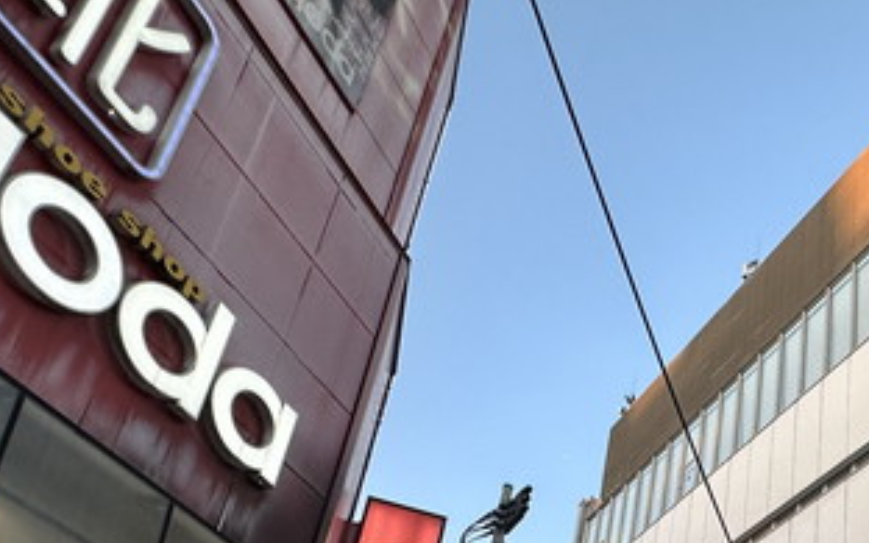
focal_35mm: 38
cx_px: 808
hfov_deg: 45.8
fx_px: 900
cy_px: 699
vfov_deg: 28.0
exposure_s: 1/139
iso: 40
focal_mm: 2.22
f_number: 2.2
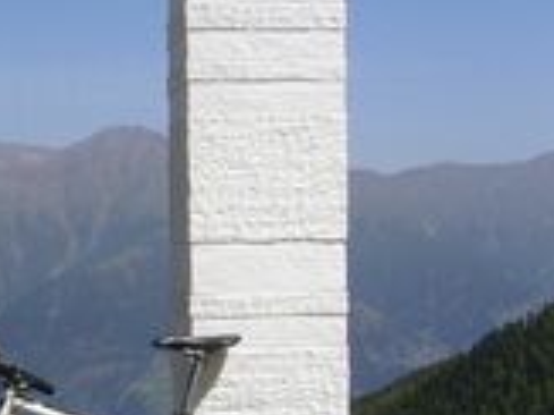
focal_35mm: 86
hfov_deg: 21.7
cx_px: -44
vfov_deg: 17.1
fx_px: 1375
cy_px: 289
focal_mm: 5.8
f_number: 5.6
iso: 80
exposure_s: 1/400
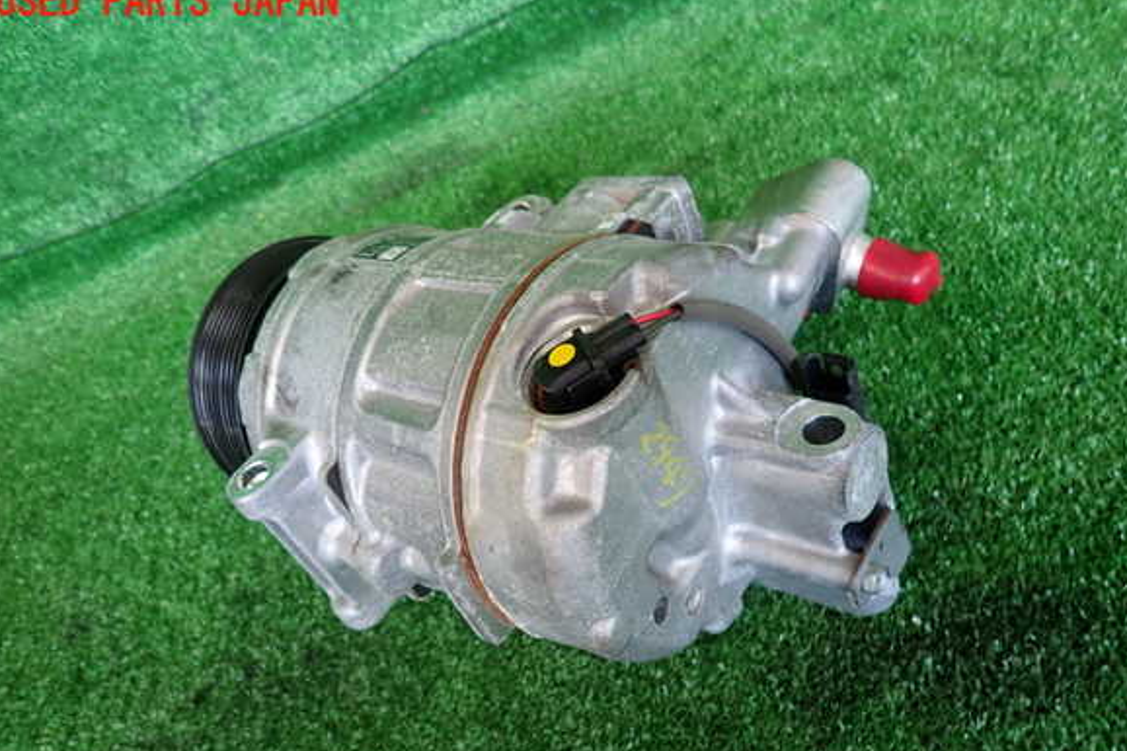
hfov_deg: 67.4
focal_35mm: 27
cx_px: 569
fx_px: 845
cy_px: 417
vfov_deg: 47.8
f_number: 2
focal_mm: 4.5
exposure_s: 1/60
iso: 160
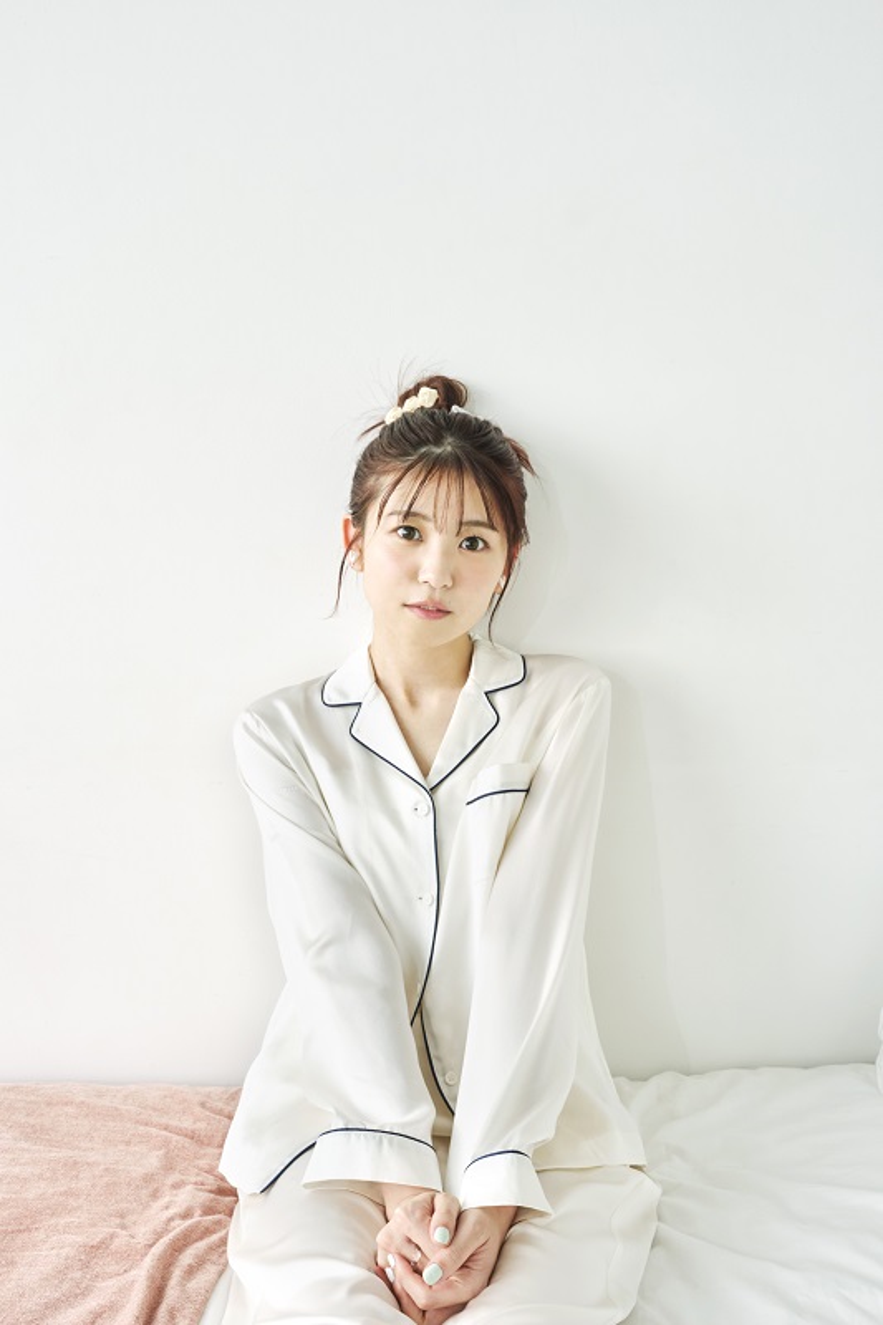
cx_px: 442
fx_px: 1215
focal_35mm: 33
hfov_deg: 40.0
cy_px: 662
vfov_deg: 57.2
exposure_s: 1/125
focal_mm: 22
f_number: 8
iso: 800
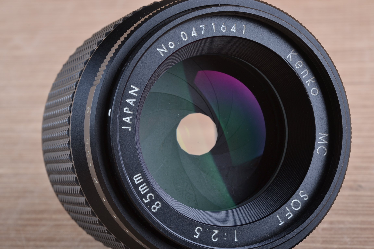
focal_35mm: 90
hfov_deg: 22.6
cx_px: 187
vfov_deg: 15.2
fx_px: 935
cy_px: 124
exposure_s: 1/160
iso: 100
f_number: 18
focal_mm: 60
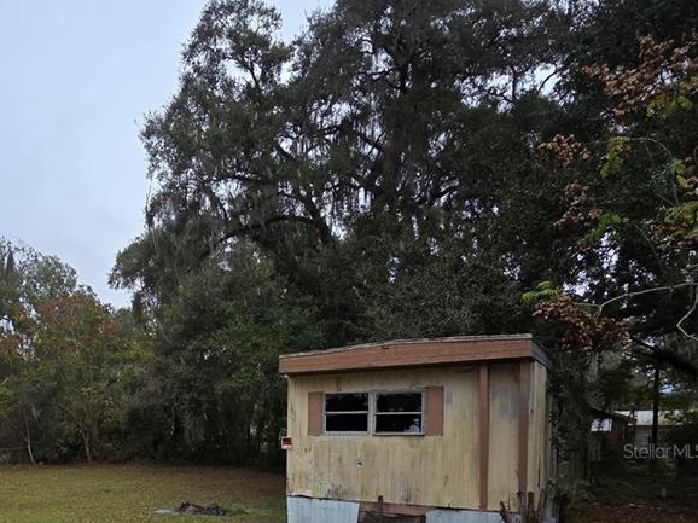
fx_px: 544
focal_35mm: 27
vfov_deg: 47.2
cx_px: 165
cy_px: 451
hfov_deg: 61.3
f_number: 2.2
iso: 50
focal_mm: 2.2
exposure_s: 1/752
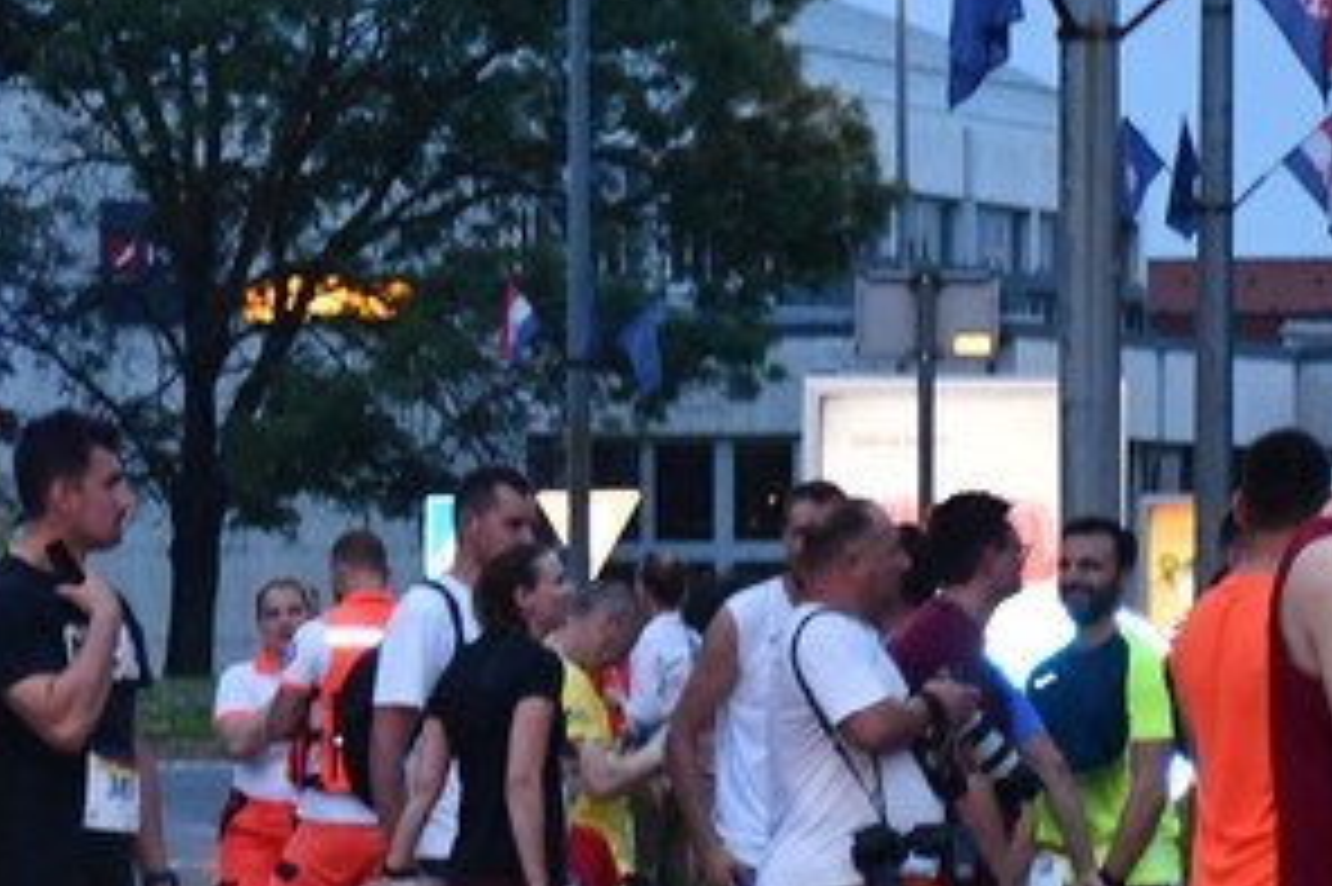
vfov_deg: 4.0
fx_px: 12683
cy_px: 708
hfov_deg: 6.0
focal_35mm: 343
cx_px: 540
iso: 1600
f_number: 5
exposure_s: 1/60
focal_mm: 66
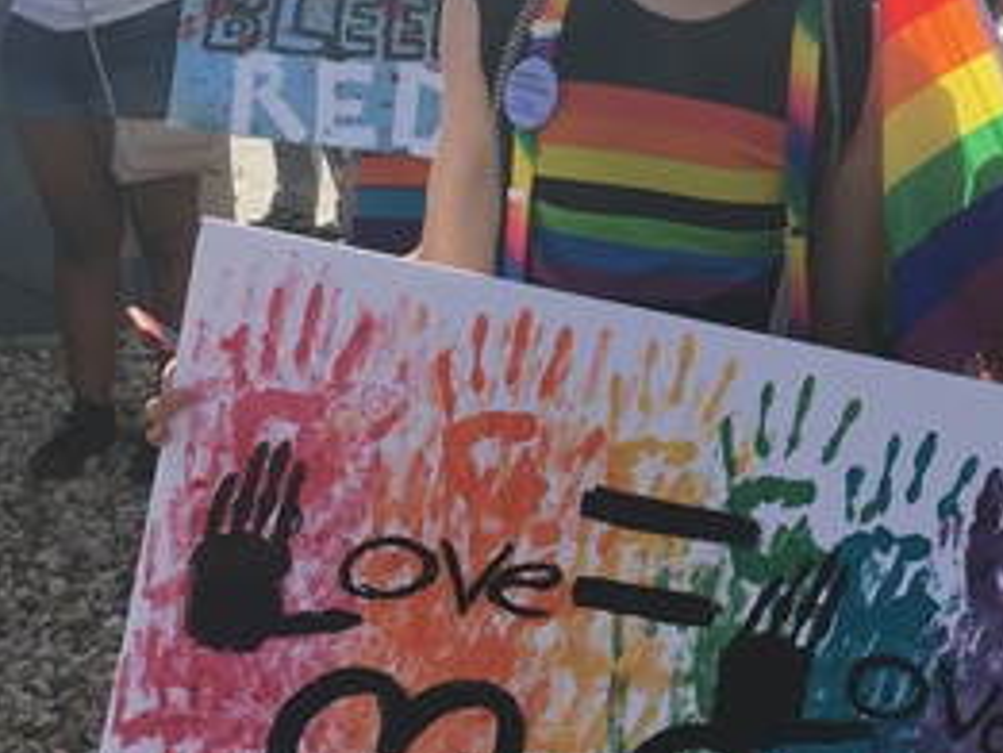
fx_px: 2058
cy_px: 319
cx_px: 915
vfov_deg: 20.7
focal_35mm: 71
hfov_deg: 26.4
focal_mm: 4.15
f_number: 2.2
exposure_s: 1/1099
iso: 25
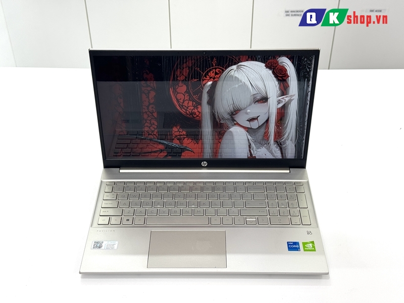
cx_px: 202
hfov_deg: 39.7
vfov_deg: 30.3
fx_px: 560
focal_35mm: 48
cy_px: 152
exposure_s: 1/100
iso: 50
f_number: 1.78
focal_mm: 6.76
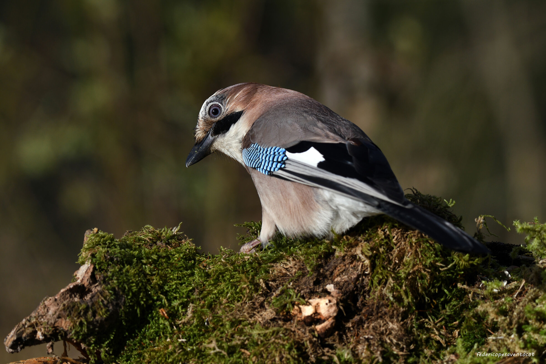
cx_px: 273
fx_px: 6824
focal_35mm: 450
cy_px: 182
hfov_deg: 4.6
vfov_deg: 3.1
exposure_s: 1/800
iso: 200
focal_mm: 300
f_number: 8
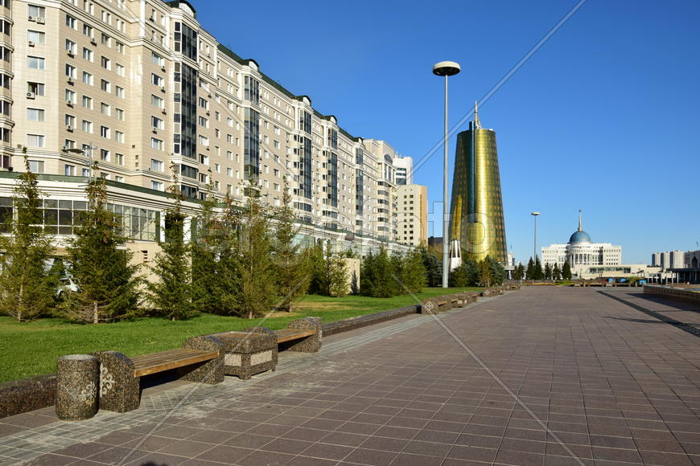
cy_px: 233
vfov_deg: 47.9
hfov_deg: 67.4
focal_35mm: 27
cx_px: 350
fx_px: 525
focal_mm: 18
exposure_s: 1/250
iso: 100
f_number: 9
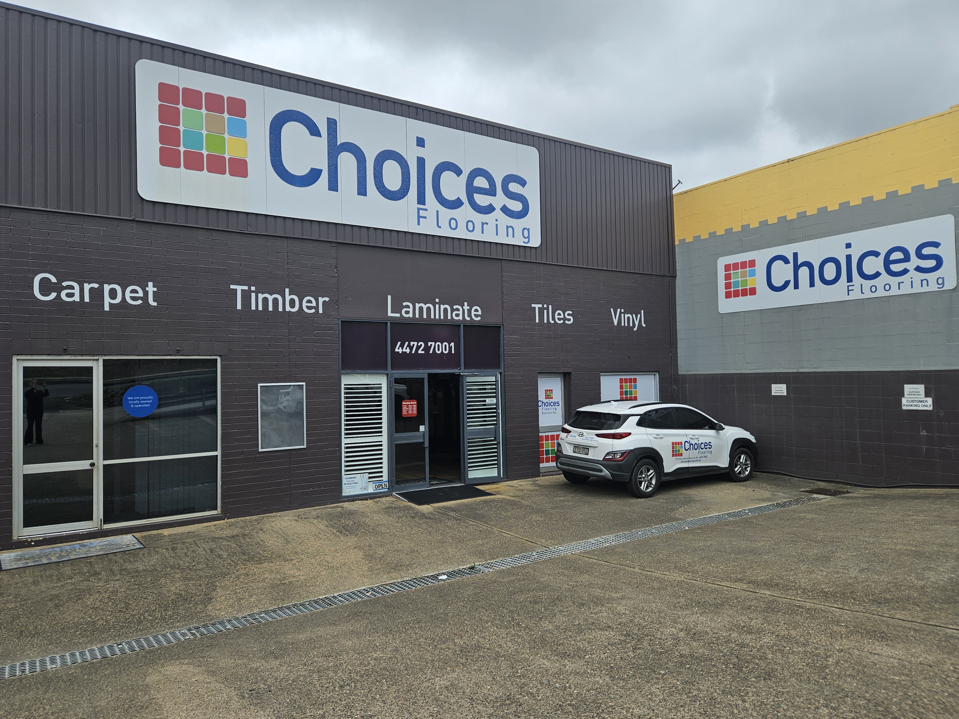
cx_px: 462
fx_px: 665
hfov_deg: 71.6
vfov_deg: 56.8
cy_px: 364
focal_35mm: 24
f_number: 1.8
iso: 25
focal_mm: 5.4
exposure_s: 1/1047
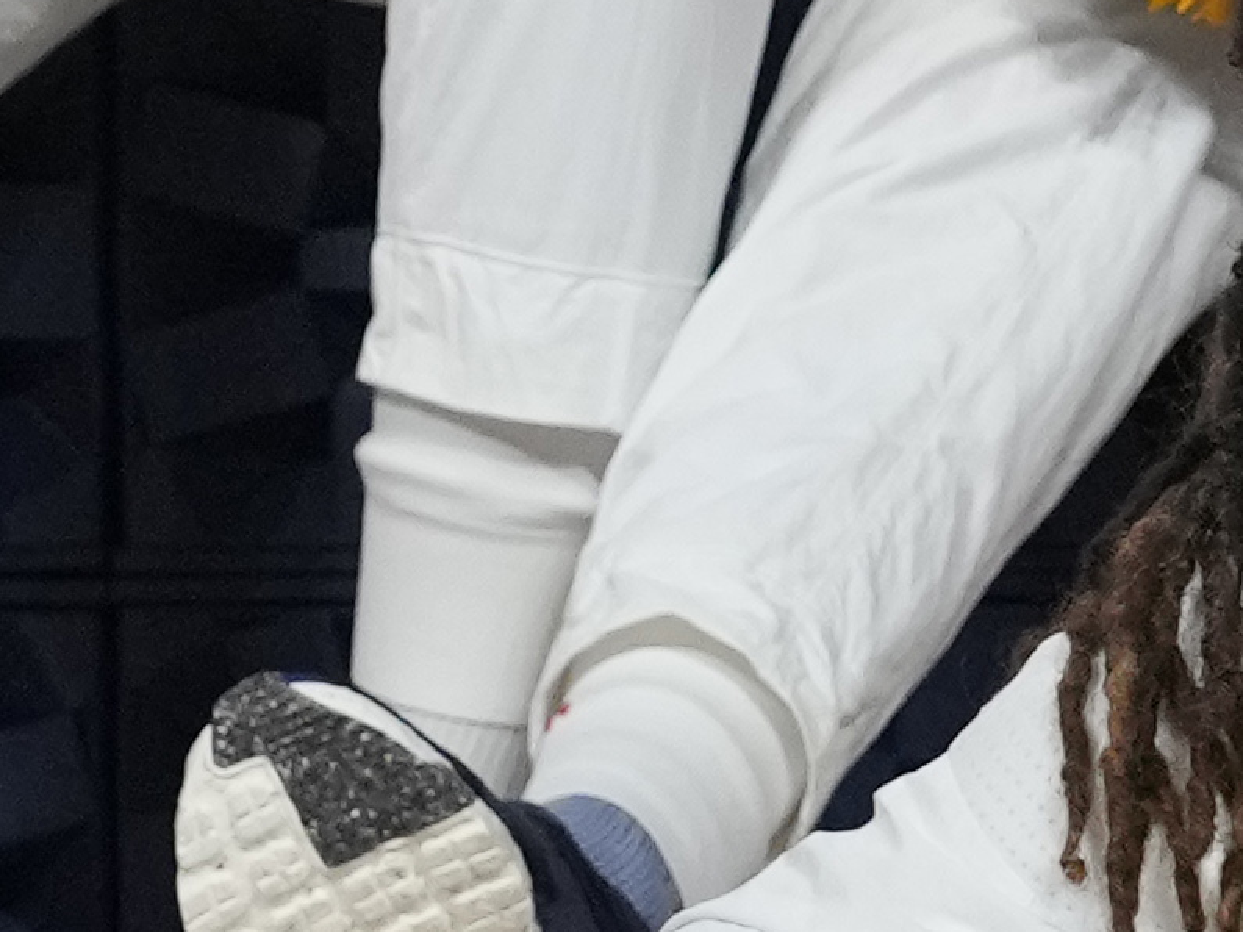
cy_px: -11
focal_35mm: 903
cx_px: 1701
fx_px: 32420
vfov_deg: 1.6
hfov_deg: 2.2
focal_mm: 89
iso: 2000
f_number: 4.5
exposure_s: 1/1250
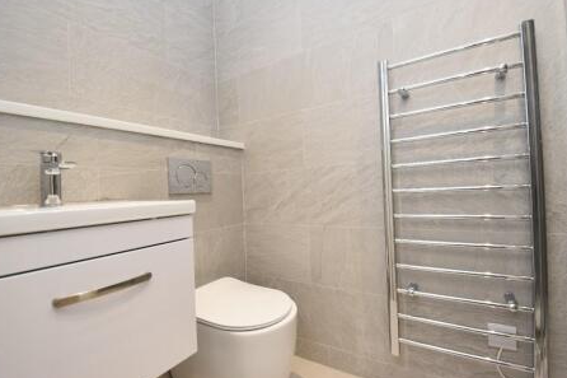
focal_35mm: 16
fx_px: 252
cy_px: 189
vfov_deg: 73.7
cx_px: 289
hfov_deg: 96.7
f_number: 4.5
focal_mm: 10
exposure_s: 1/80
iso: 800
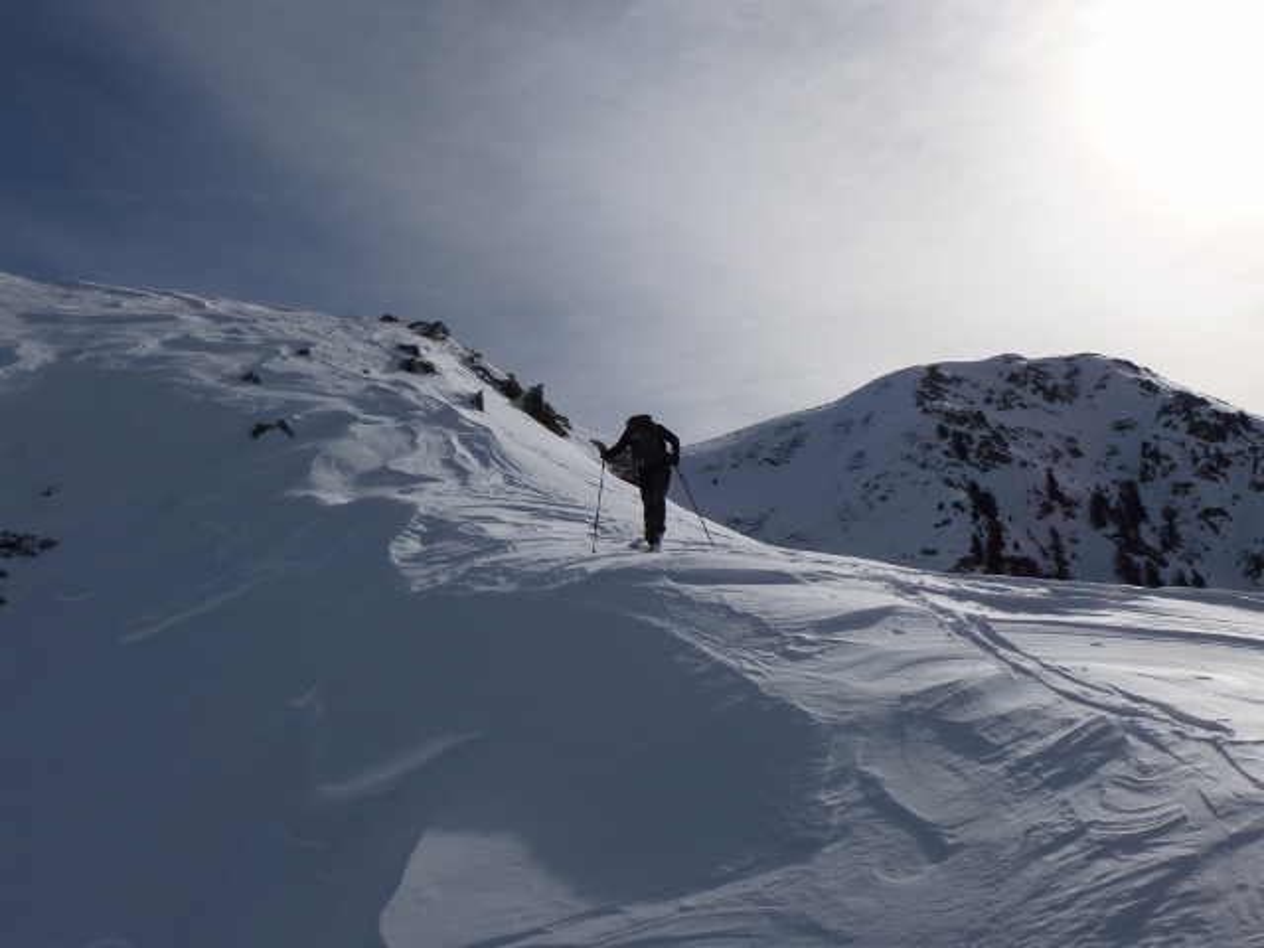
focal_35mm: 36
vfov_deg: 39.7
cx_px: 632
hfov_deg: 51.4
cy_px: 474
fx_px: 1315
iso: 100
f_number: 6.3
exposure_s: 1/1600
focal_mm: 6.4
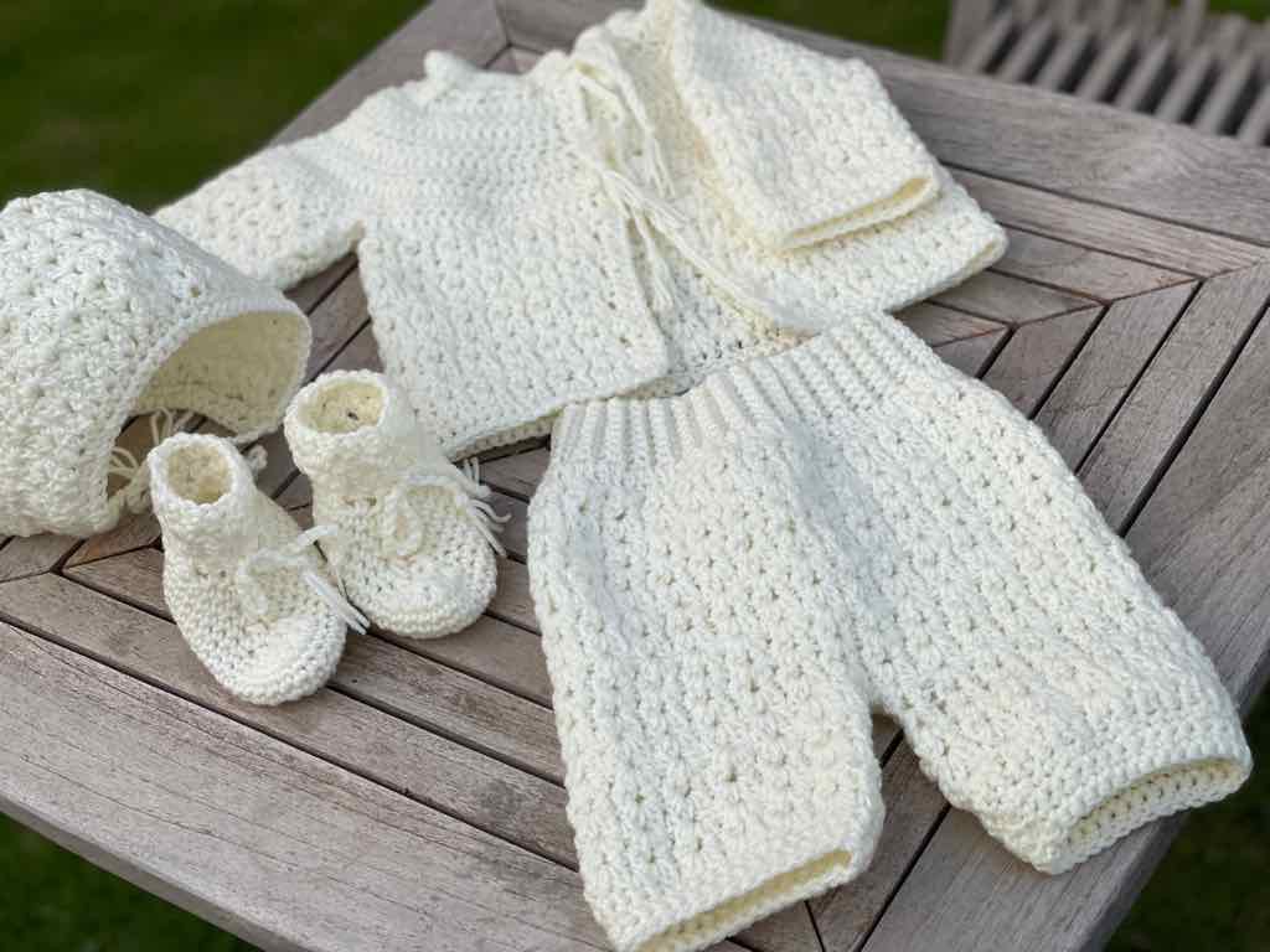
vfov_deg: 22.9
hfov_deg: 30.3
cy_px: 476
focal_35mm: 64
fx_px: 2348
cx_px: 635
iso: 25
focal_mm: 7.5
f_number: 2.2
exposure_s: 1/310
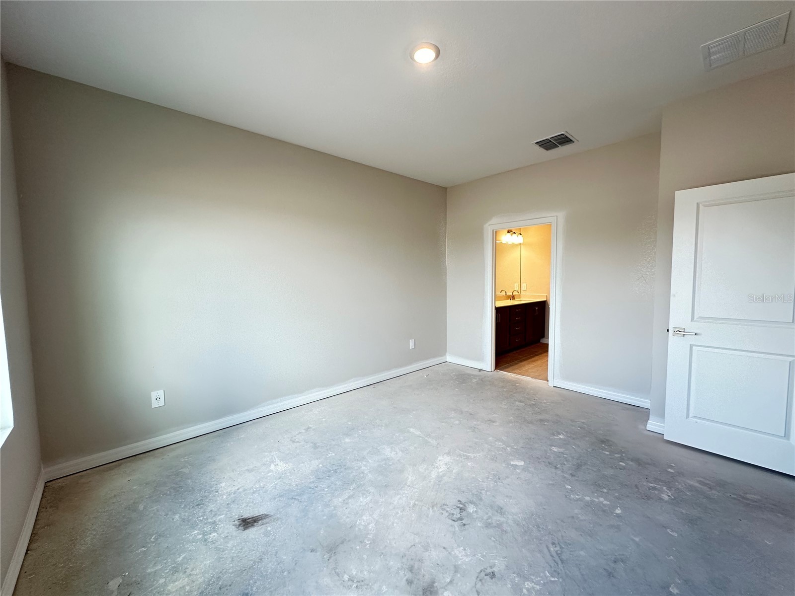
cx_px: 398
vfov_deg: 85.7
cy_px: 298
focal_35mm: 14
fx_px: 322
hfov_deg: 102.1
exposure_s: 1/120
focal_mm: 2.22
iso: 200
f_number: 2.2
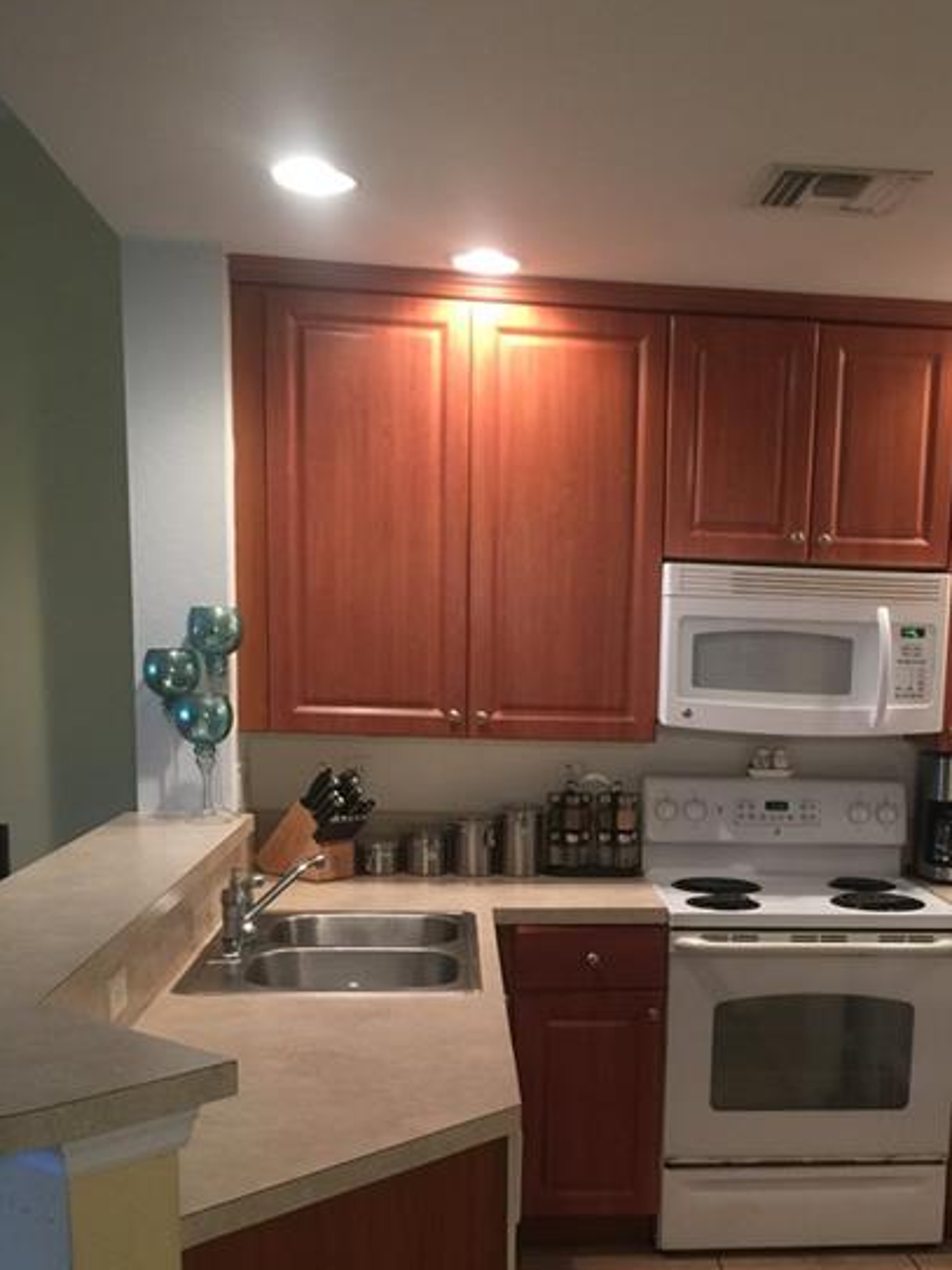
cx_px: 653
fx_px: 1504
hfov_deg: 34.7
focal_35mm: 41
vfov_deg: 44.9
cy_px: 877
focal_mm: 4.15
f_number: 2.2
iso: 80
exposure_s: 1/15
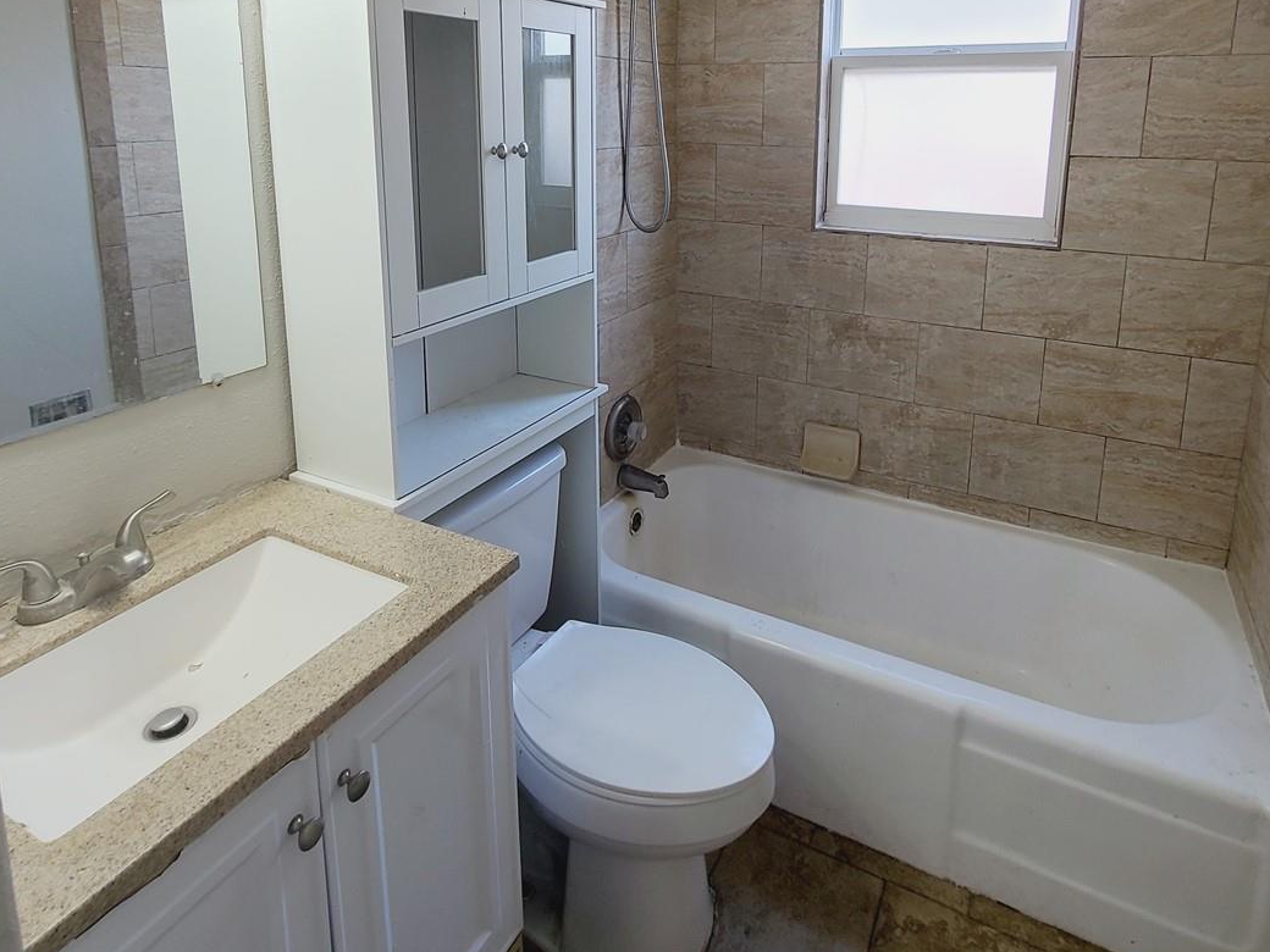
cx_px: 653
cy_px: 231
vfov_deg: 62.0
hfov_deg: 81.7
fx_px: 734
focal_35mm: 20
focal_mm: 2.2
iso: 80
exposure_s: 1/120
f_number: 2.2
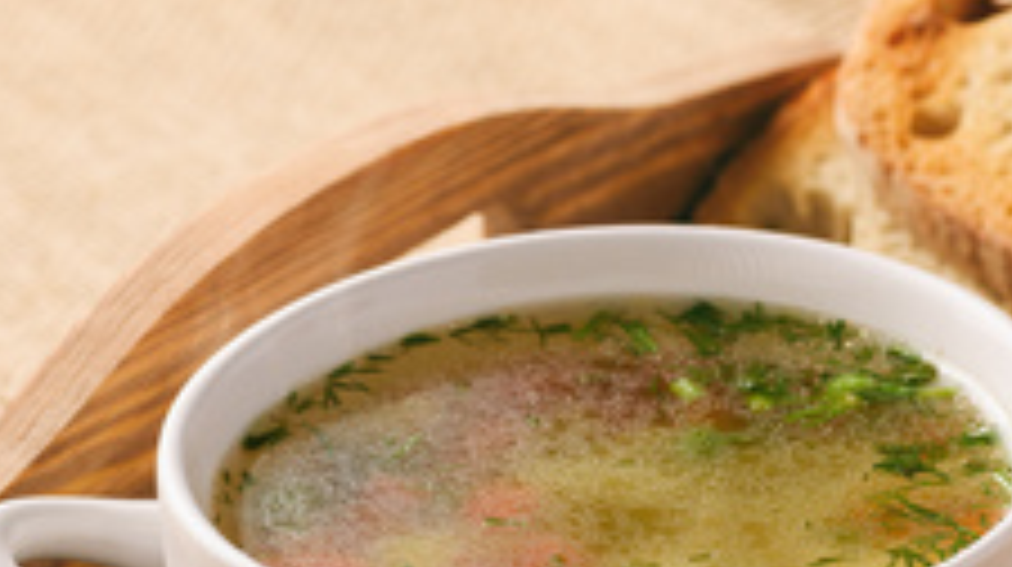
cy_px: 452
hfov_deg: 10.3
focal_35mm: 208
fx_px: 5576
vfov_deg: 5.8
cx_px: 785
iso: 50
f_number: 11
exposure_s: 1/160
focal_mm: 105
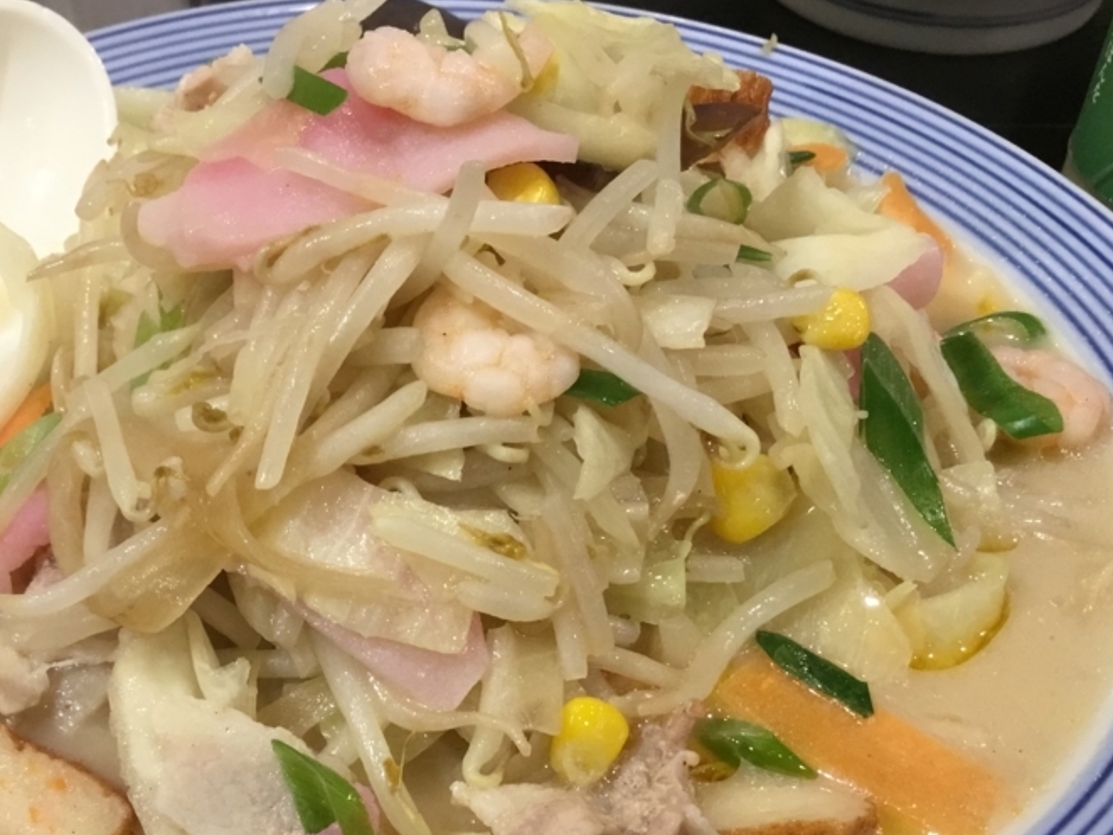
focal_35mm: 48
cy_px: 630
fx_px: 1544
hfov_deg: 39.1
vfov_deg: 29.8
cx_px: 350
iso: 64
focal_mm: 3.3
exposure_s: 1/33
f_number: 2.4
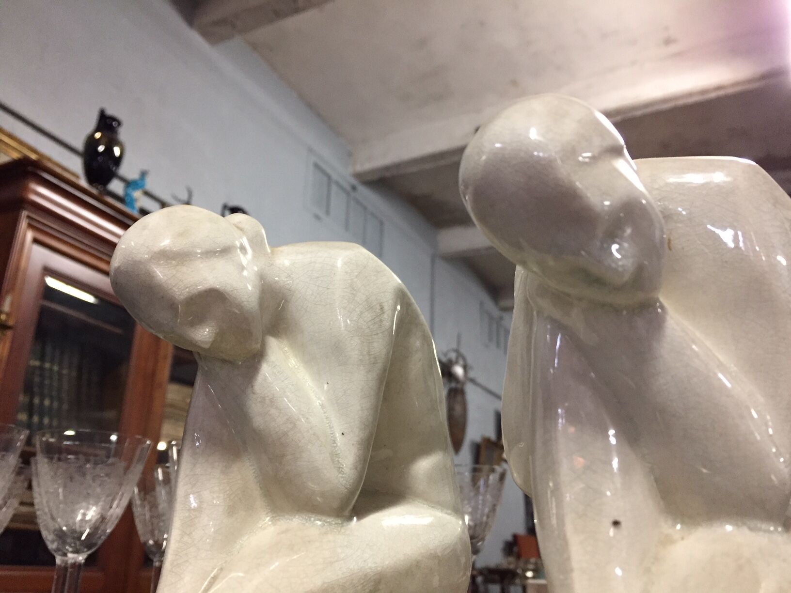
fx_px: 663
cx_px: 396
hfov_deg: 61.7
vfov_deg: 48.2
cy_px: 296
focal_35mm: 29
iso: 250
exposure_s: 1/20
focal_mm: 4.15
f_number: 2.2
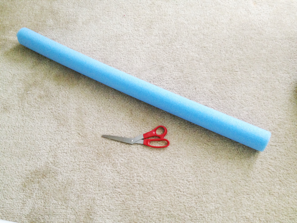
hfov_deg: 52.6
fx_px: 300
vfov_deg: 40.7
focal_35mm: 35
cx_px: 148
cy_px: 112
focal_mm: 4.28
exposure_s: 1/20
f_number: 2.4
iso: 250
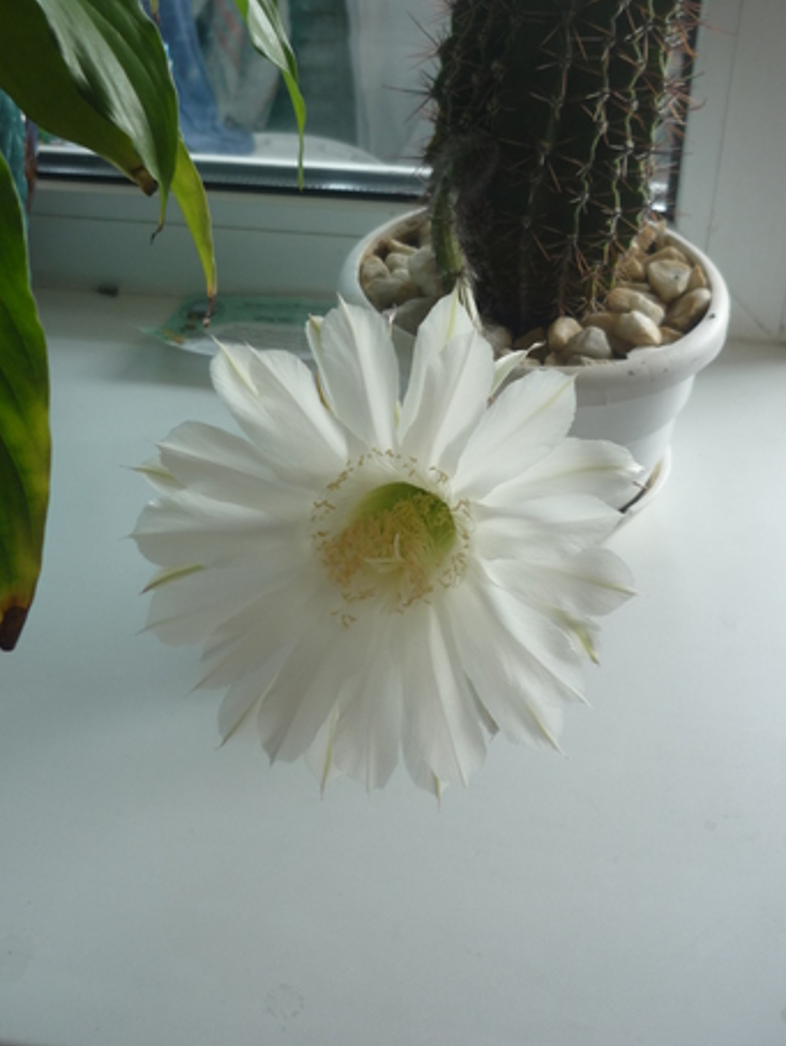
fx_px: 1210
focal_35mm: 40
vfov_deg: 46.5
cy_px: 419
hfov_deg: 36.0
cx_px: 416
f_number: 2.8
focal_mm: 5.5
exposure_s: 1/50
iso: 100
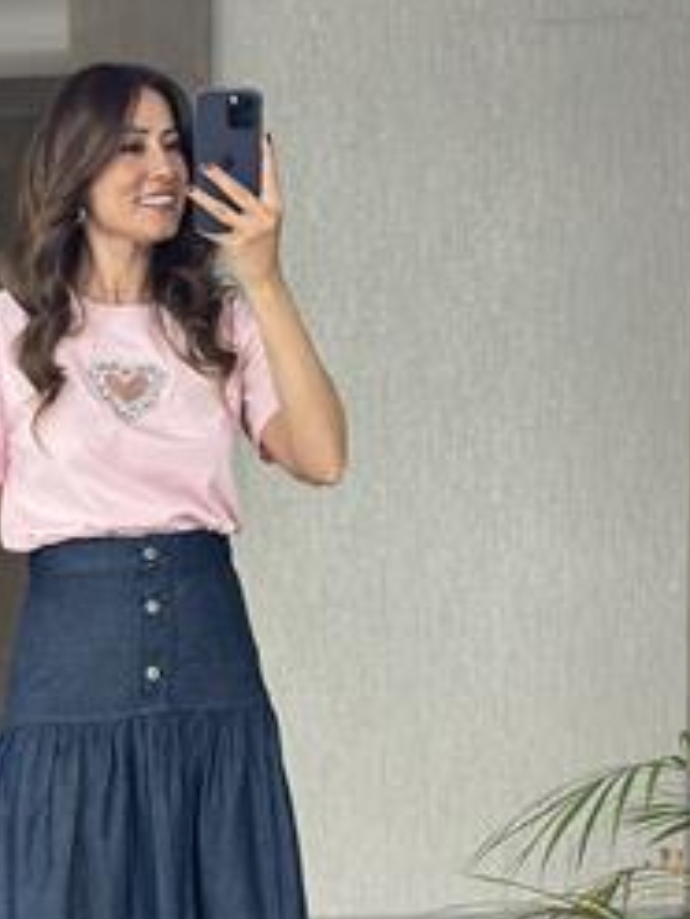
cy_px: 745
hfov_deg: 14.9
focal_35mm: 98
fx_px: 2605
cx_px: 82
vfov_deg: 19.8
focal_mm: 6.86
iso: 200
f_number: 1.78
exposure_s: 1/60
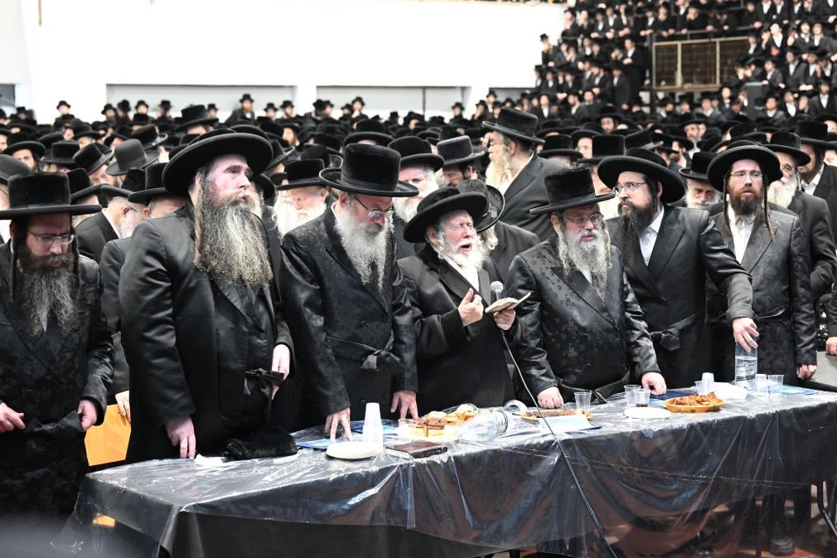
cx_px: 422
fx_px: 1650
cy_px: 279
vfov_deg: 19.2
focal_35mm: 71
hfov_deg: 28.5
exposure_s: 1/125
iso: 5000
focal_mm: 70
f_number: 4
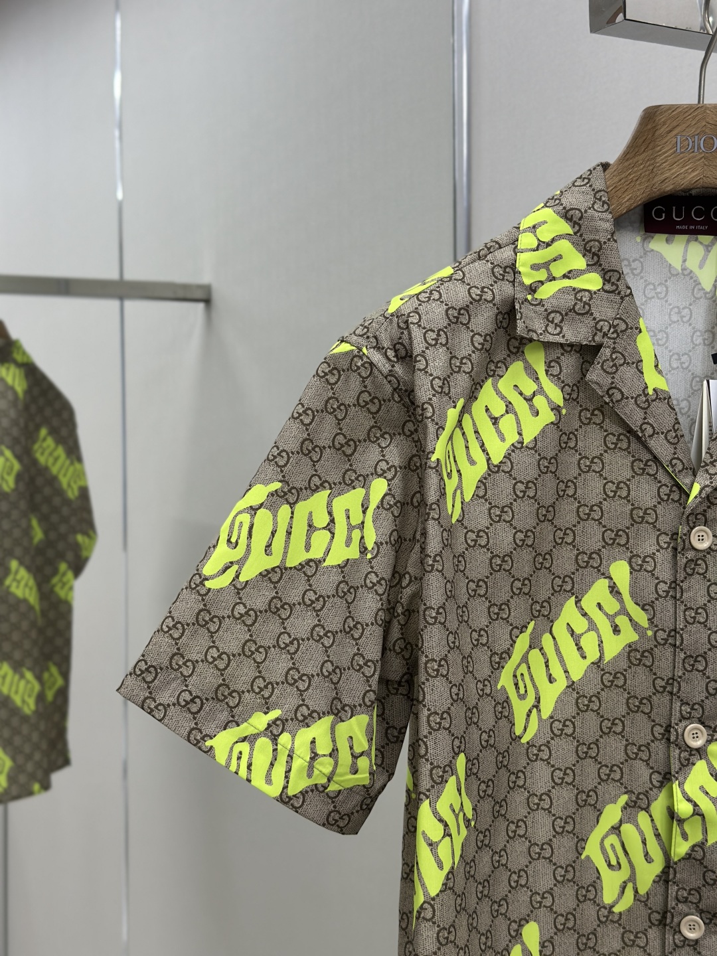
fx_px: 1326
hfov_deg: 30.3
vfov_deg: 39.7
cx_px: 358
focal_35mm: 48
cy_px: 478
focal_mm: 6.86
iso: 64
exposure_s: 1/173
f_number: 1.78
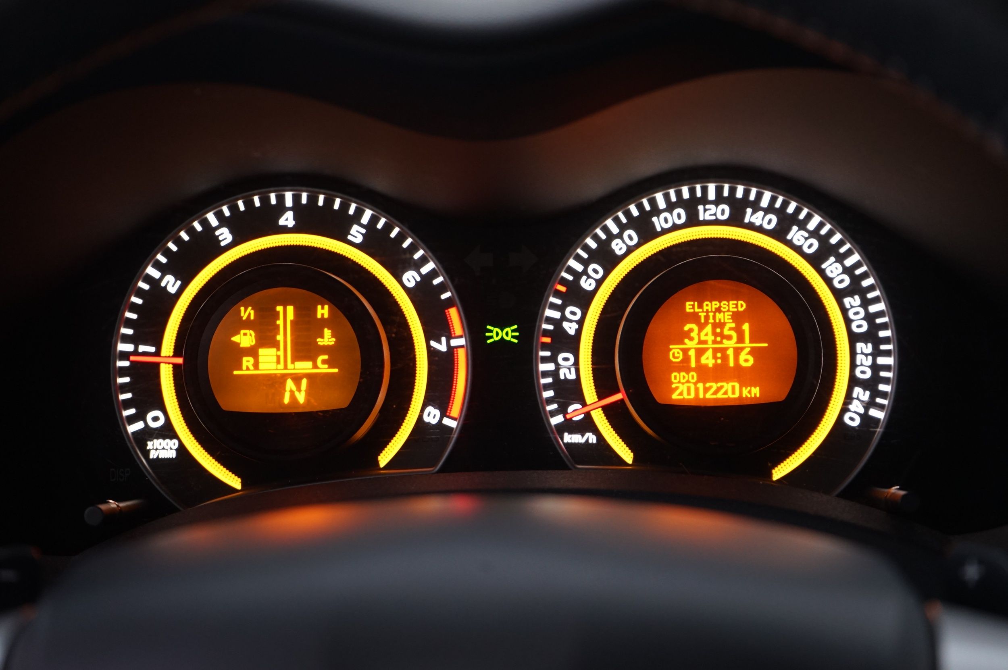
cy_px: 335
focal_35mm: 70
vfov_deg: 19.4
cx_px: 504
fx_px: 1958
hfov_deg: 28.9
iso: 1250
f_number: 6.3
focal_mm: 70
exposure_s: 1/10
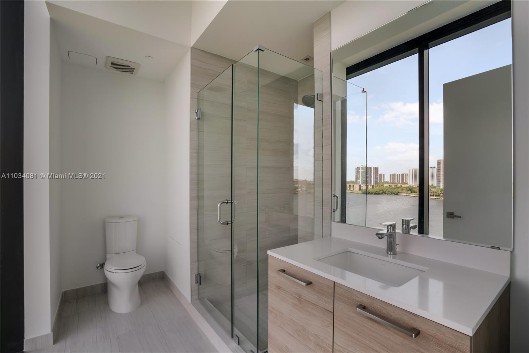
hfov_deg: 96.7
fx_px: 235
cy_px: 176
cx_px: 264
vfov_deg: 73.7
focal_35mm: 16
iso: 100
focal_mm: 16
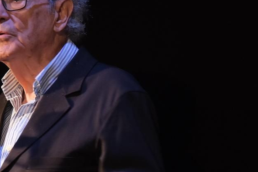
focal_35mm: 306
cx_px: -42
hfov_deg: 6.7
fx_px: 2193
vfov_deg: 4.5
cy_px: 140
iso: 640
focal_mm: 72.1
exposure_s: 1/40
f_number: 4
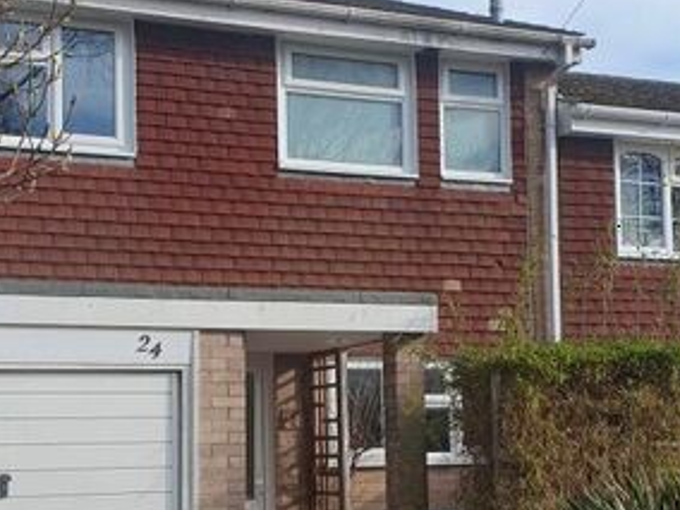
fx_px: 1257
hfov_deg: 30.3
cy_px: 346
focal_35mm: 64
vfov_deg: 22.8
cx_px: 321
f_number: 2.4
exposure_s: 1/1168
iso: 50
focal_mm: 4.32
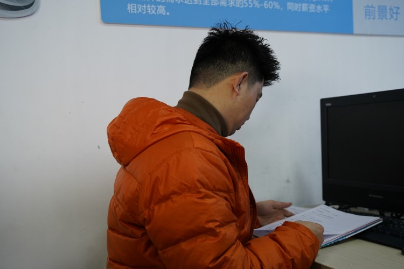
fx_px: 483
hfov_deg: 45.4
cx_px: 202
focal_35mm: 43
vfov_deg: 31.2
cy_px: 134
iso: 1600
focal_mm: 43
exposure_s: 1/160
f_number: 4
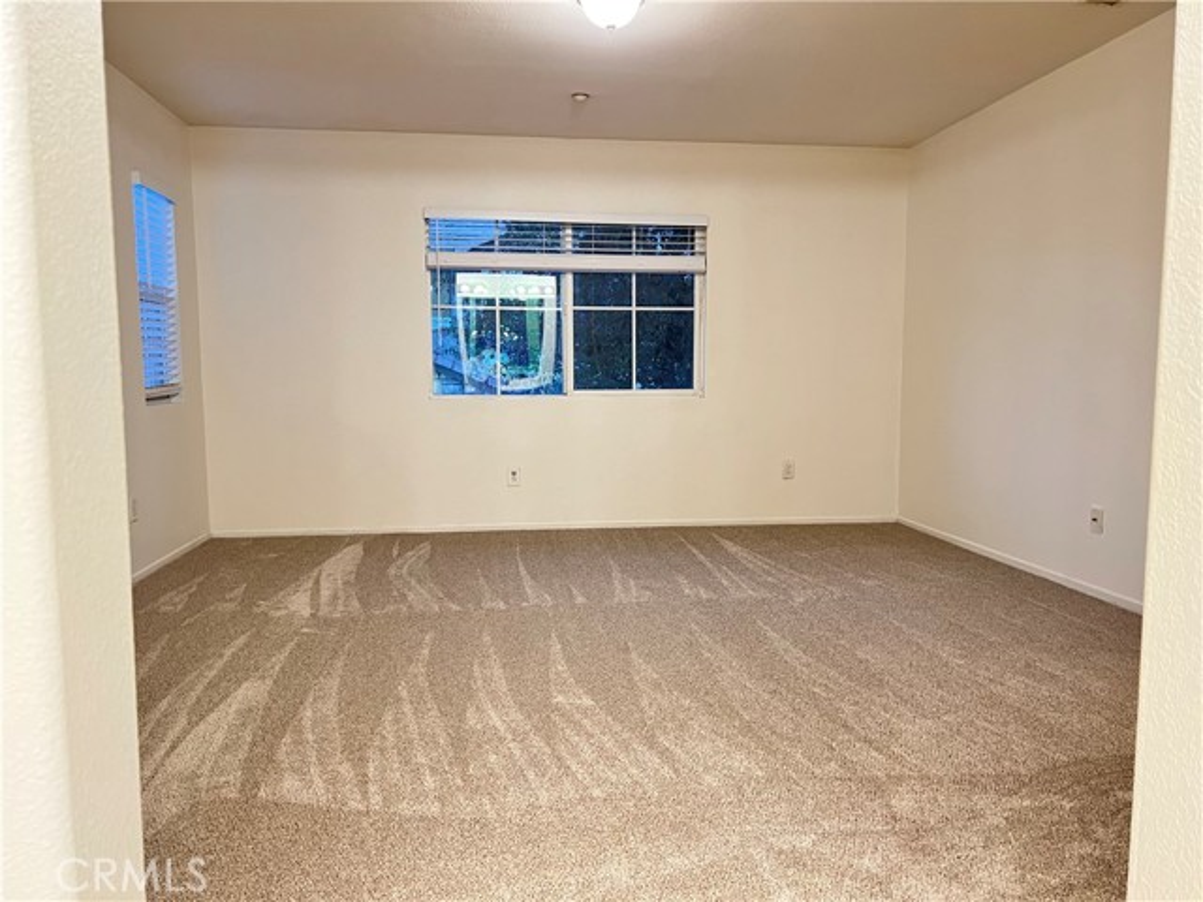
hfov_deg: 67.3
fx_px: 904
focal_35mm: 26
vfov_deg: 53.1
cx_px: 602
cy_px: 451
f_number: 1.5
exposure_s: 1/60
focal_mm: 5.7
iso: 250
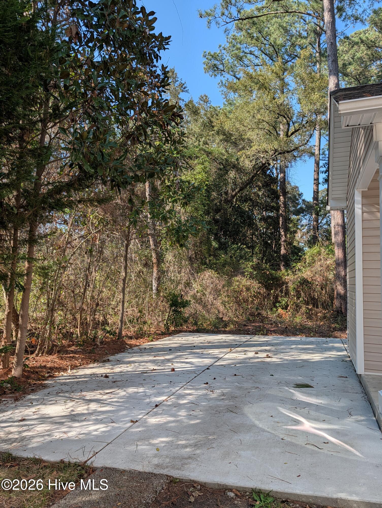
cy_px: 254
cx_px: 191
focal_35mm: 24
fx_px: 352
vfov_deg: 71.5
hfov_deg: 56.9
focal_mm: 6.9
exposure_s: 1/526
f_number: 1.68
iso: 23
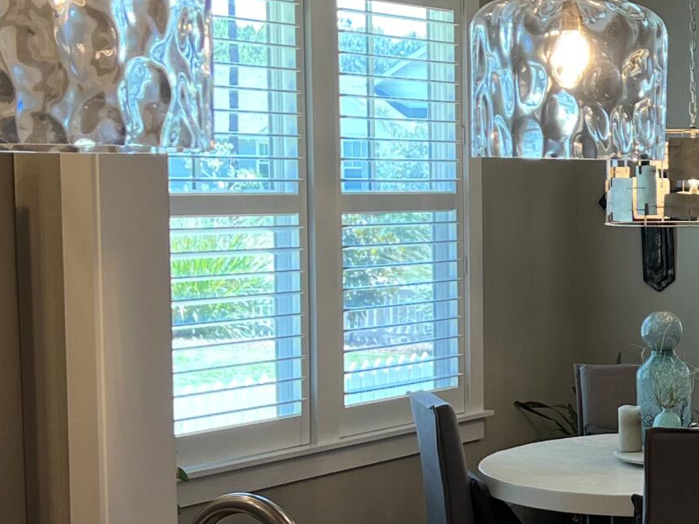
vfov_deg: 16.0
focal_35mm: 92
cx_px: 810
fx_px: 1858
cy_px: 329
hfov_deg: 20.1
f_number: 1.5
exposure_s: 1/120
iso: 100
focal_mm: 5.7
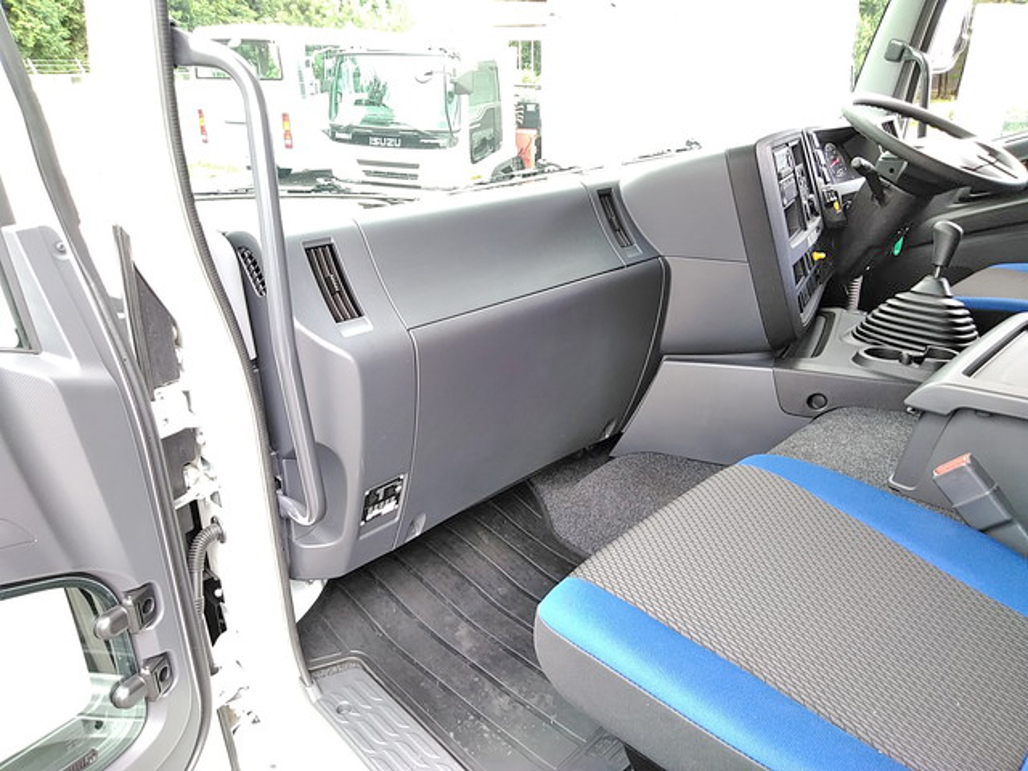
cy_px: 386
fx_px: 802
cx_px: 514
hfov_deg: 65.3
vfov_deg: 51.4
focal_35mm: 27
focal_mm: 3.46
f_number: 2.2
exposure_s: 1/40
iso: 79
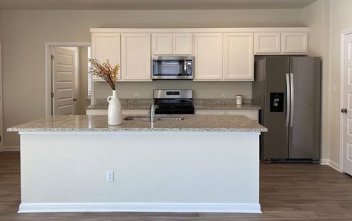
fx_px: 269
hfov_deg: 66.4
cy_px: 87
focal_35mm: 28
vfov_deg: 44.3
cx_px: 177
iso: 80
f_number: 1.8
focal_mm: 4.25
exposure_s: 1/120
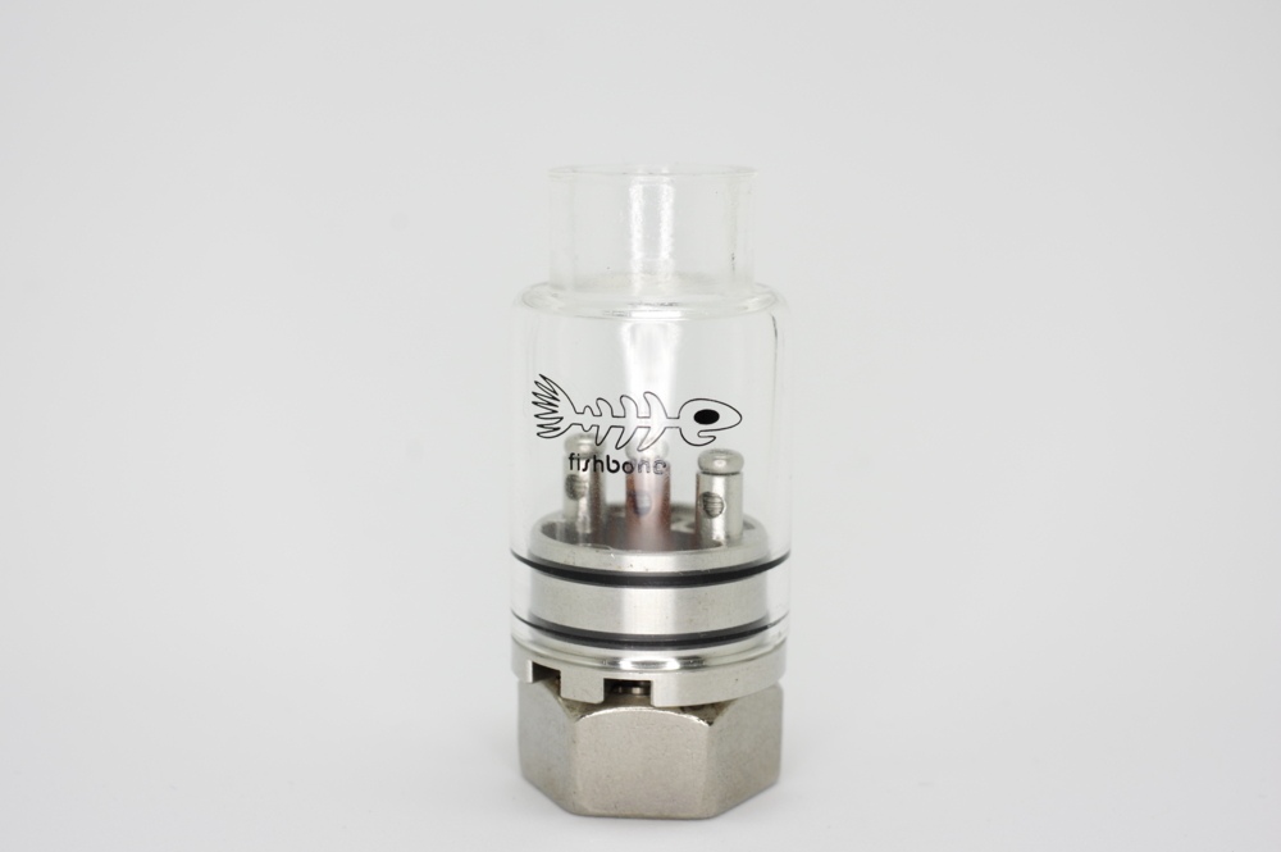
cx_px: 640
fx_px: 1849
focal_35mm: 52
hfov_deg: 38.2
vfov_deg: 25.9
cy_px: 426
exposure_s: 1/80
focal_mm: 35
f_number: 8
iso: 400
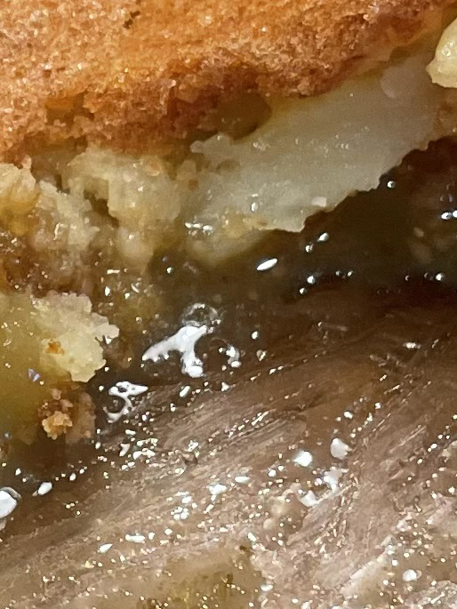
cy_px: 125
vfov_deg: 12.9
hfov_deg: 9.5
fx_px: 2692
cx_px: -135
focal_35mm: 153
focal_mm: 4.2
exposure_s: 1/60
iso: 125
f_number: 1.6
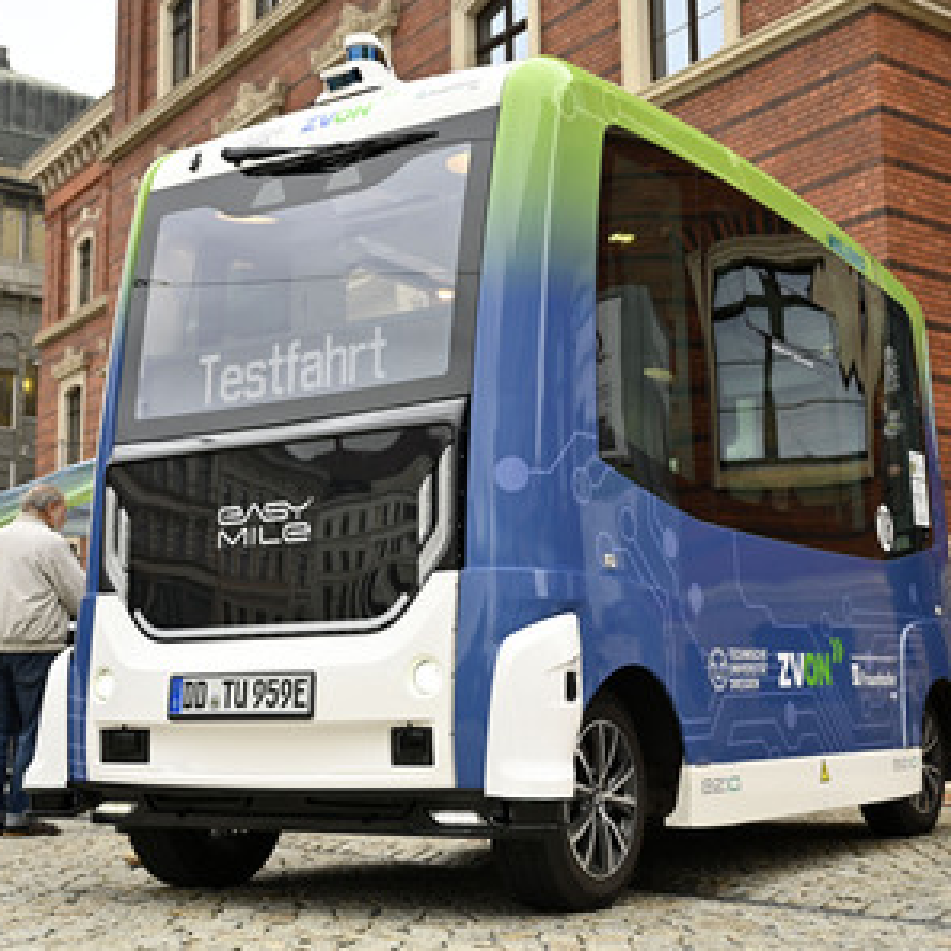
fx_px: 1523
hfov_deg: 34.6
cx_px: 546
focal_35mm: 49
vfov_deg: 34.7
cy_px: 474
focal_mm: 38
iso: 400
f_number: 3.5
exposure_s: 1/250
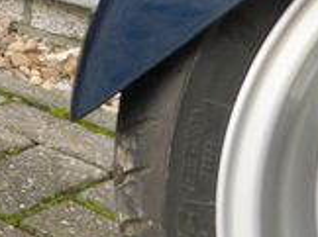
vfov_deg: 15.4
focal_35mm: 91
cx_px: -292
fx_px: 835
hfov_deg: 16.9
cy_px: -69
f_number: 3
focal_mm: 4
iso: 125
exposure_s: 1/125
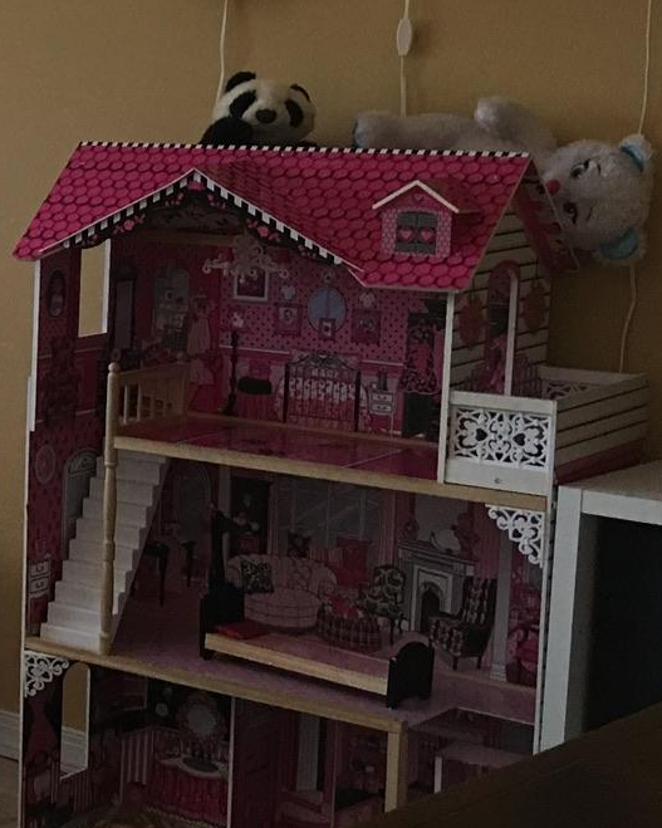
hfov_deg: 14.7
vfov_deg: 21.7
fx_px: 2156
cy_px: 360
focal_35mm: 88
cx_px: -616
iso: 50
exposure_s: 1/15
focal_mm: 4.15
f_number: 2.2
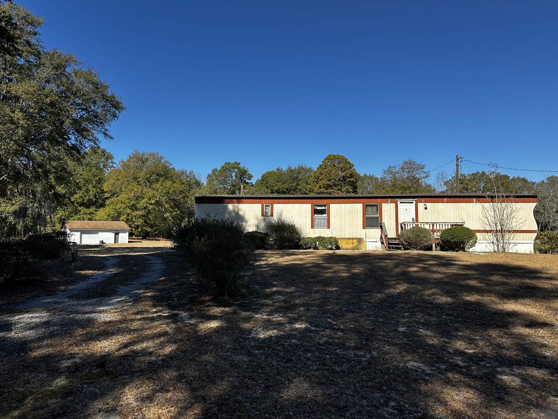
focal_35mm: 24
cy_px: 210
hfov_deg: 71.6
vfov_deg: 56.8
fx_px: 387
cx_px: 279
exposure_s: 1/3472
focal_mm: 6.86
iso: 80
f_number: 1.78
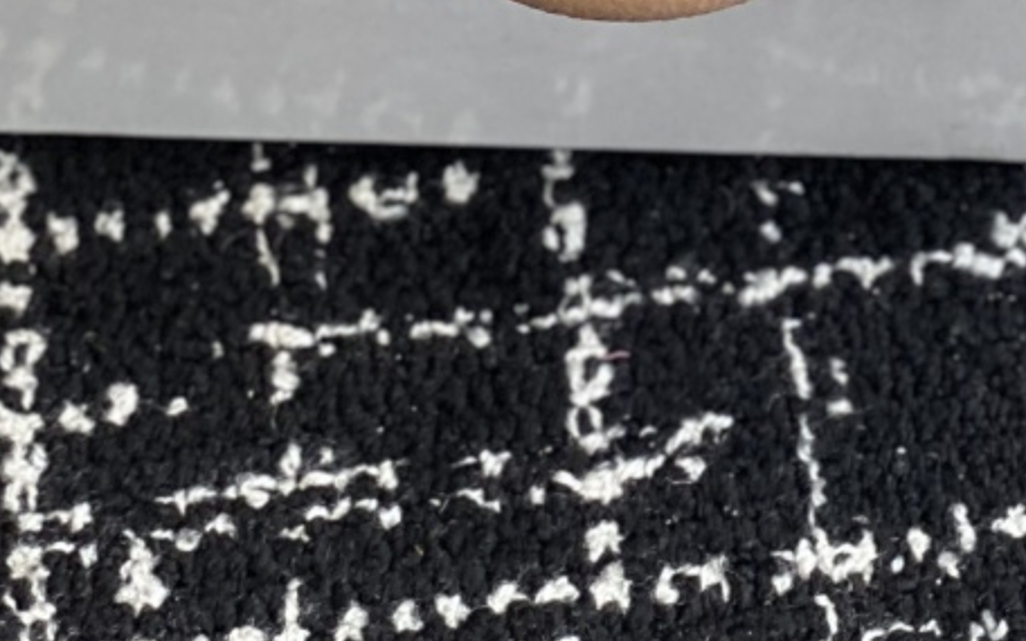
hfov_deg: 11.9
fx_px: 4865
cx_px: 938
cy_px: -956
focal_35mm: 174
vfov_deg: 7.1
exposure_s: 1/122
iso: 25
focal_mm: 6
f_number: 2
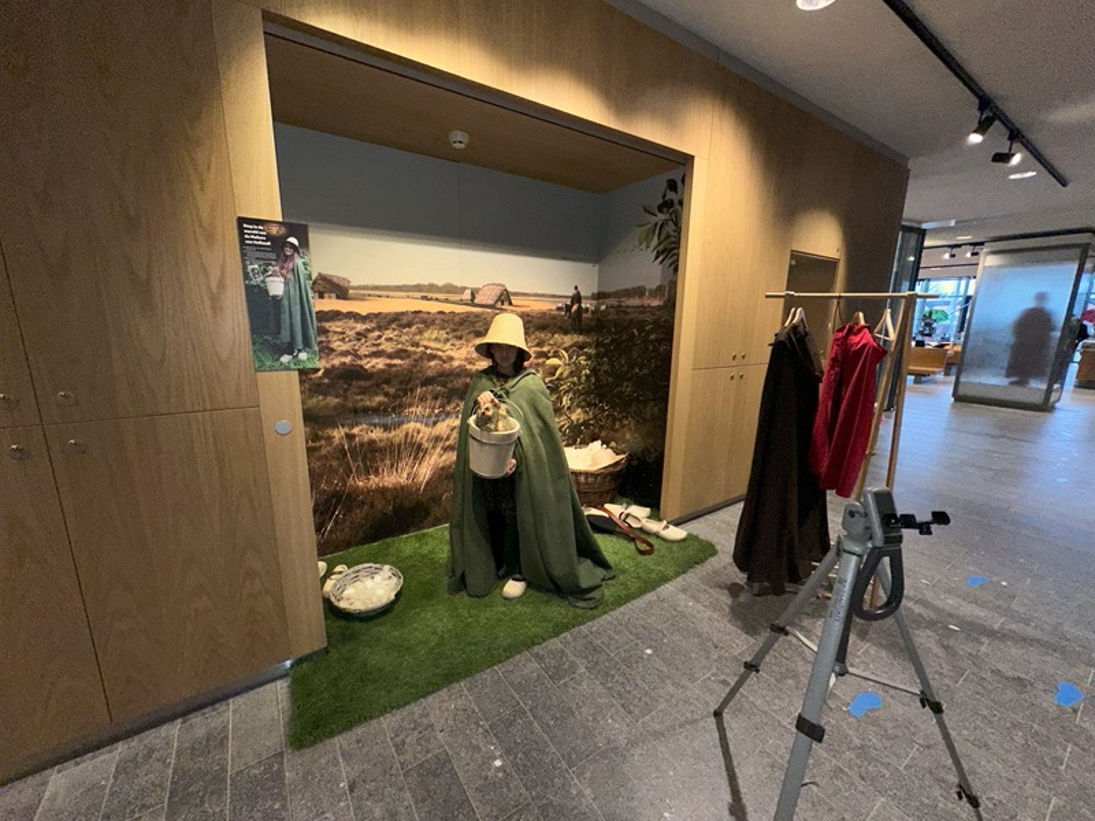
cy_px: 410
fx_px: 443
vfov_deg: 85.7
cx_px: 548
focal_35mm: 14
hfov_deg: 102.1
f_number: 2.2
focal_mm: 2.22
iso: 64
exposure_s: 1/122
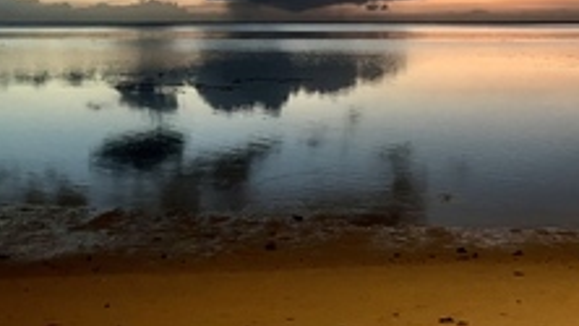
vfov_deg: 21.5
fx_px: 845
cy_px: 52
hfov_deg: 37.1
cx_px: 420
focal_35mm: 55
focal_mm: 3.99
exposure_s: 1/30
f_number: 1.8
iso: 640
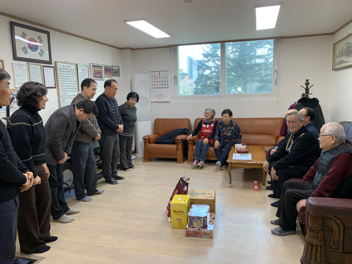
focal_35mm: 26
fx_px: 264
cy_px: 132
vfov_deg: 53.1
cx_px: 176
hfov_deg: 67.3
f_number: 1.8
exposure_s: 1/60
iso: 50
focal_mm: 4.25
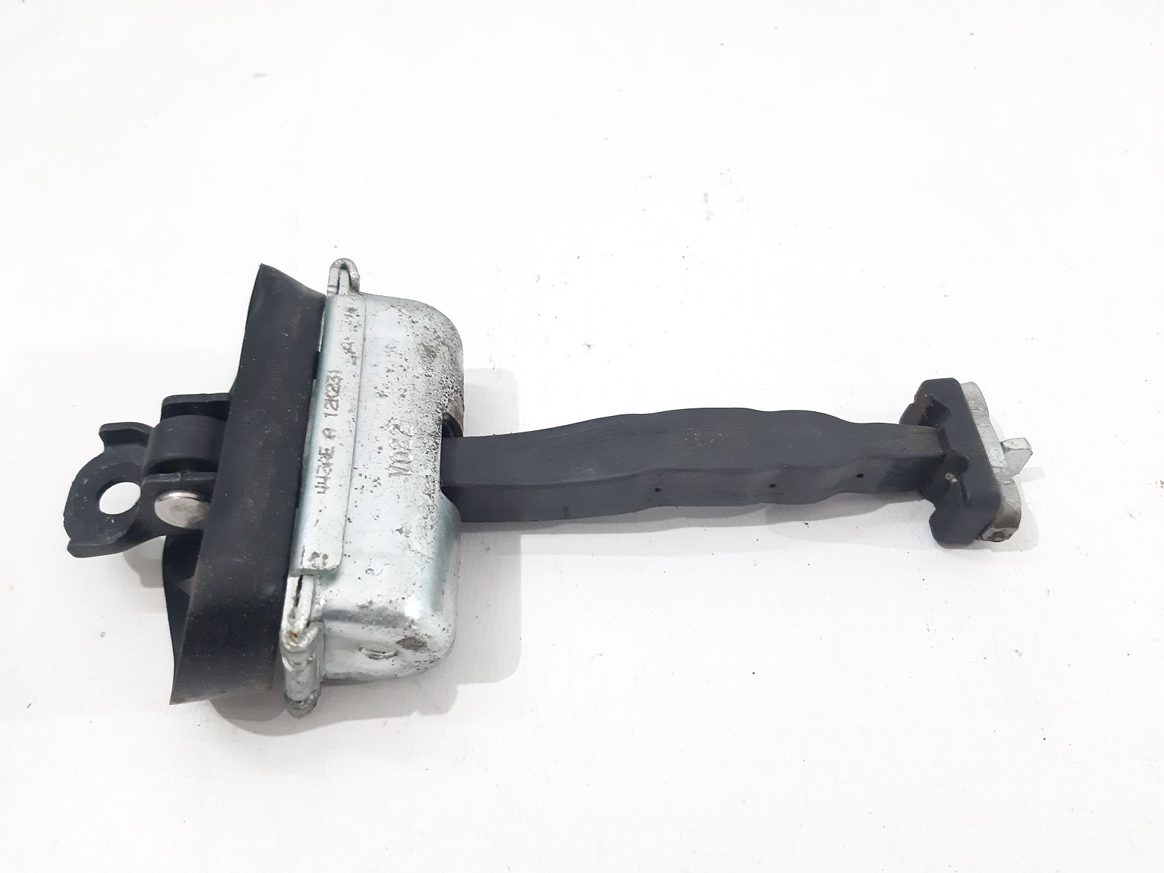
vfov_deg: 51.3
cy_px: 436
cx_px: 582
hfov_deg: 65.3
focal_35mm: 27
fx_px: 908
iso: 320
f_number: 1.7
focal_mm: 3.93
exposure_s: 1/50
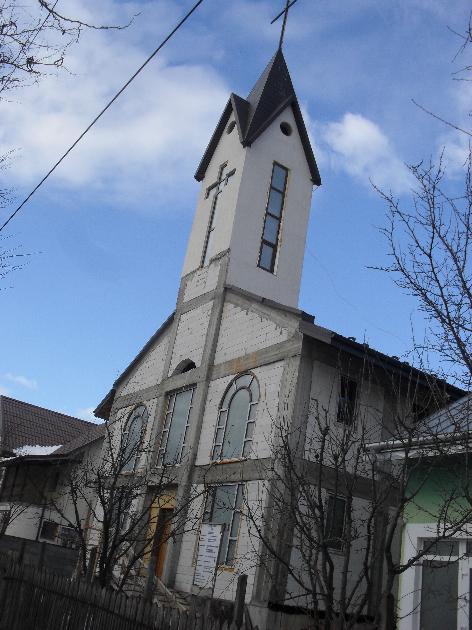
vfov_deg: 52.6
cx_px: 236
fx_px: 636
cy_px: 315
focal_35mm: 35
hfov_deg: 40.7
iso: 100
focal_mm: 6.3
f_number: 8.4
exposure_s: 1/125
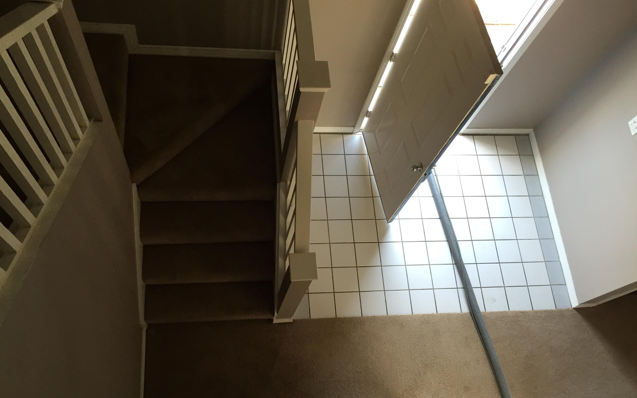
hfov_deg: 61.2
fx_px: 538
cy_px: 225
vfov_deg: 40.5
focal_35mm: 31
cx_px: 316
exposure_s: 1/30
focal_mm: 4.15
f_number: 2.2
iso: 40
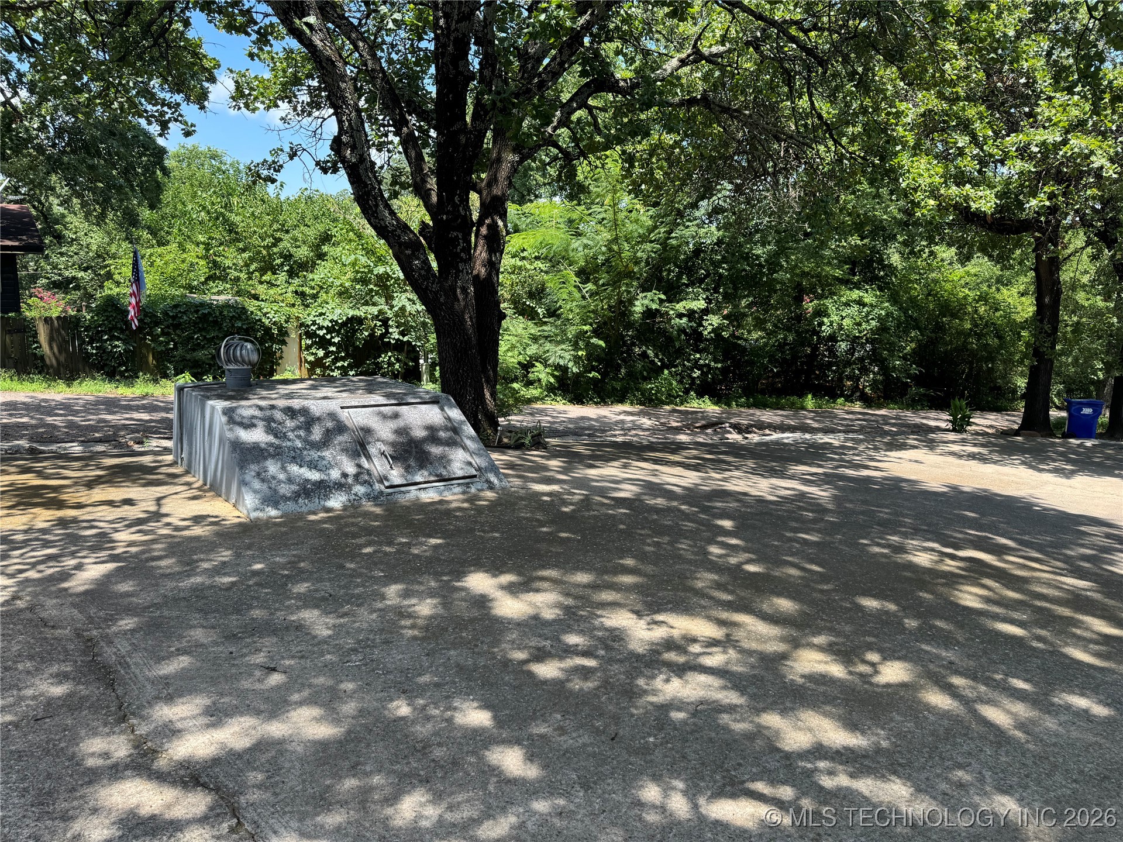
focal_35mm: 24
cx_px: 562
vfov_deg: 56.8
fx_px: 779
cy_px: 421
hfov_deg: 71.6
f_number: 1.78
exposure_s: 1/842
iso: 80
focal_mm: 6.76
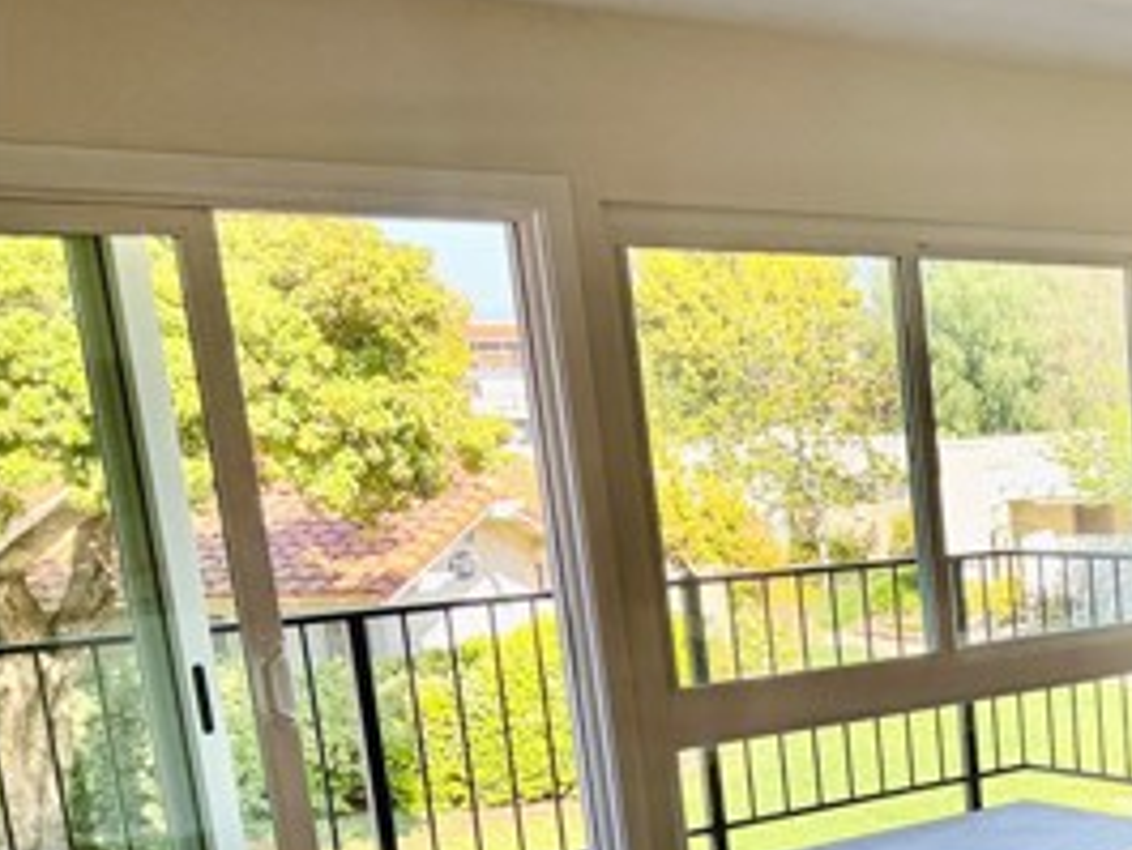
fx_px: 1898
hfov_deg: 28.9
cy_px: 837
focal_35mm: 58
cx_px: 1350
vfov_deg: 24.2
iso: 80
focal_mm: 6.76
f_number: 1.78
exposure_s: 1/215
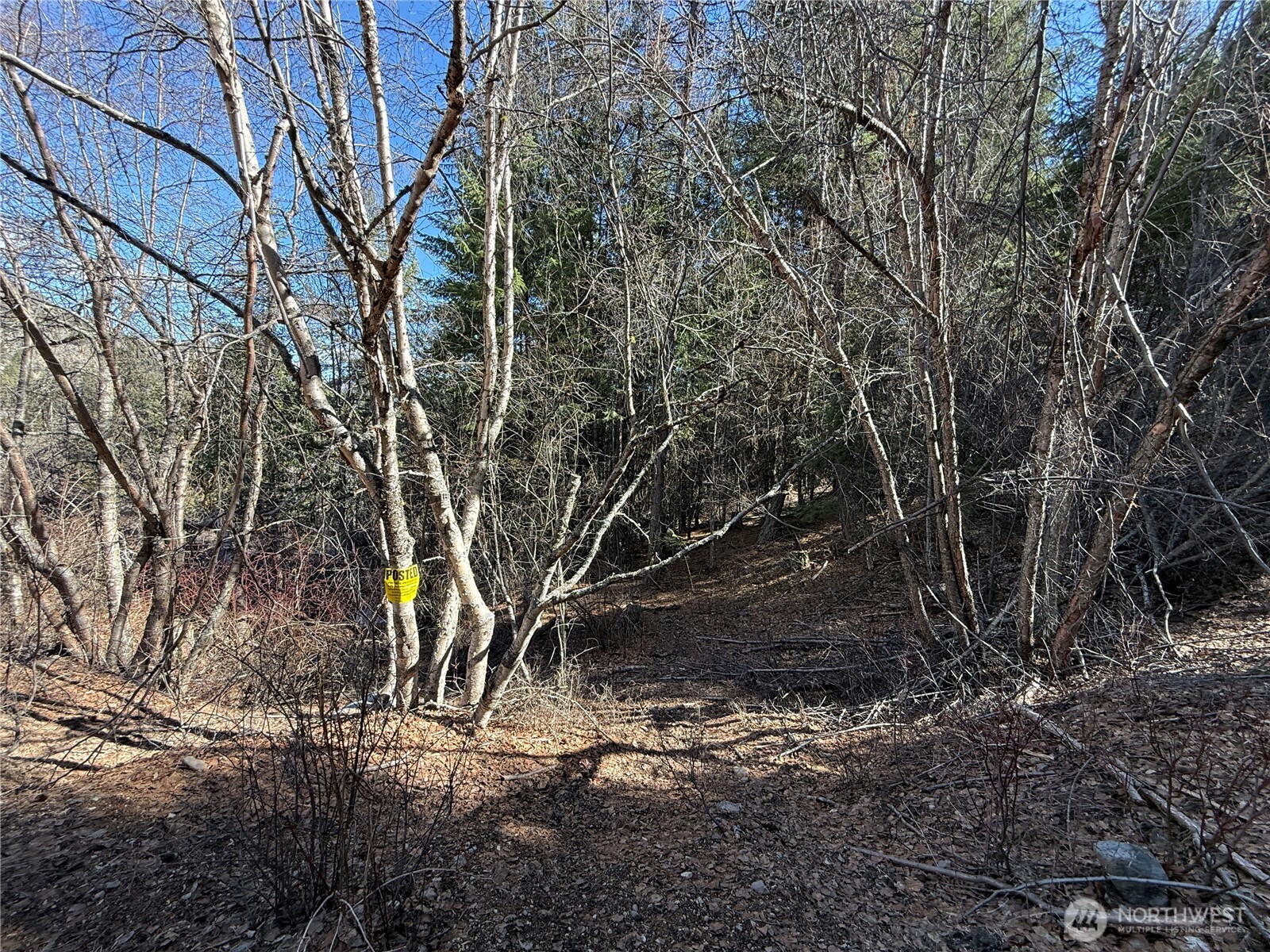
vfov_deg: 85.7
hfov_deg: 102.1
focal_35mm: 14
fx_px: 514
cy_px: 476
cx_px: 635
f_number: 2.2
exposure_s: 1/188
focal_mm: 2.22
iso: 64
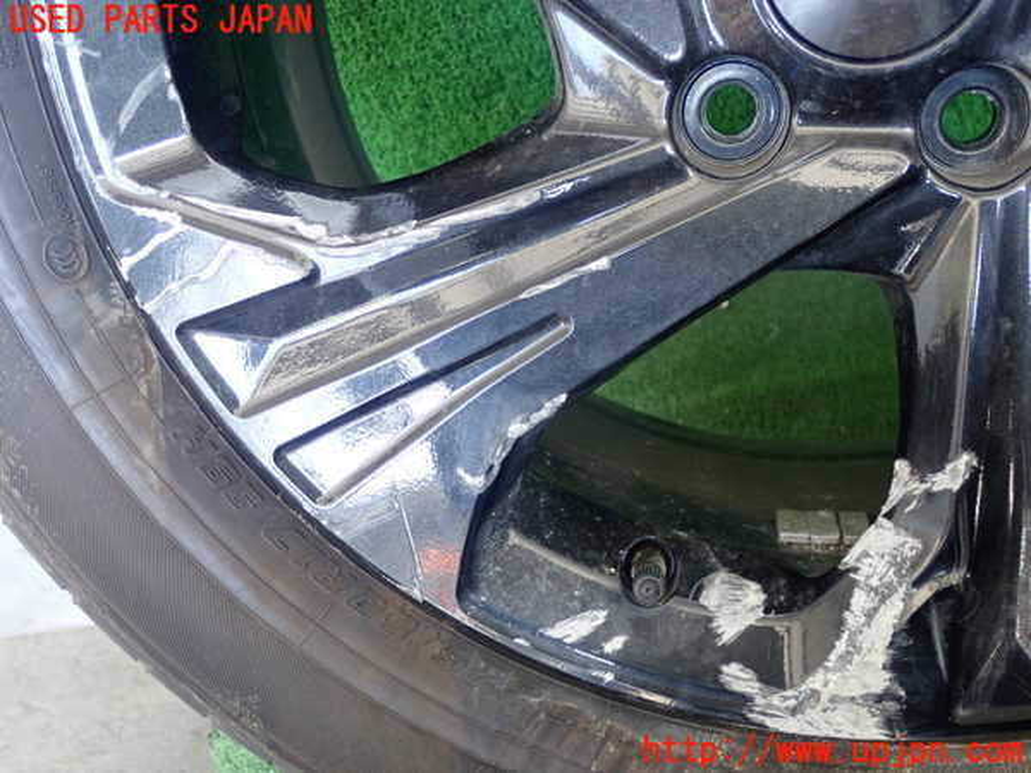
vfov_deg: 37.7
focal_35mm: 38
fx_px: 1132
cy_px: 386
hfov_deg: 49.0
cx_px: 516
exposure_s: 1/40
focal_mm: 6.86
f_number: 2.7
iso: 320
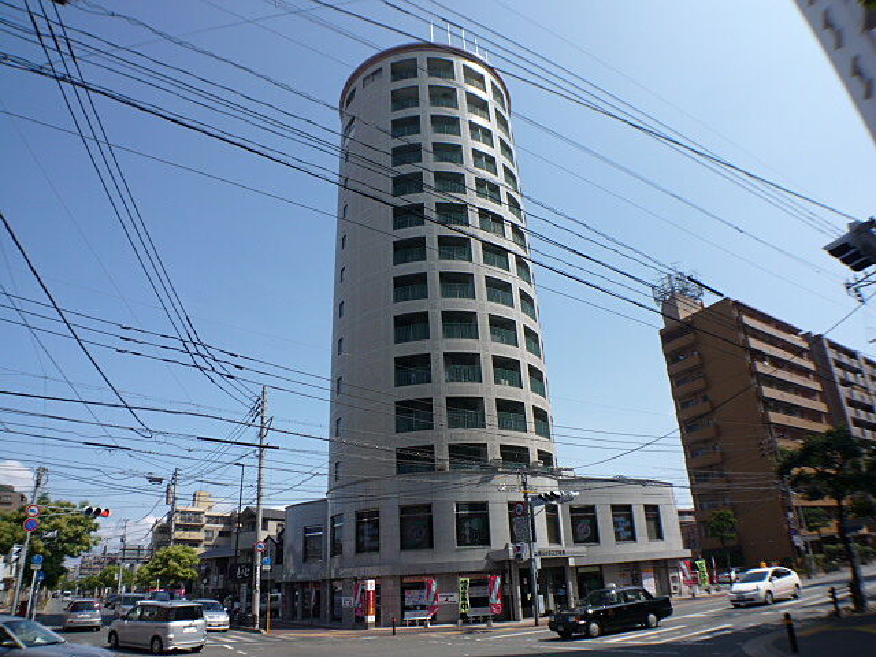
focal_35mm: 28
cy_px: 328
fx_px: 709
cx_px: 438
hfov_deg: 63.4
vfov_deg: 49.7
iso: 100
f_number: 9
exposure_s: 1/200
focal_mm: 6
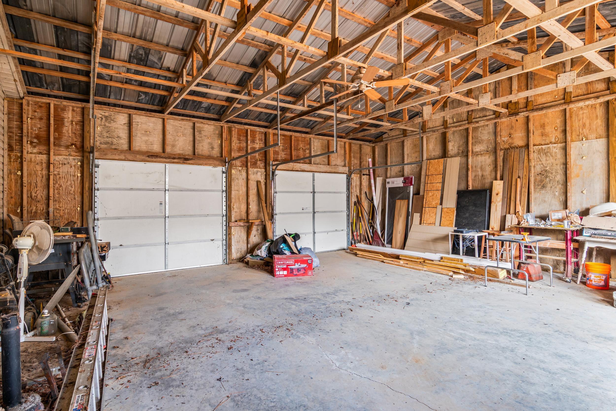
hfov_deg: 90.0
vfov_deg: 67.4
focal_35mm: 18
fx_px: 308
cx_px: 308
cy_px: 206
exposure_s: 1.6
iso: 250
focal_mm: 12
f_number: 9
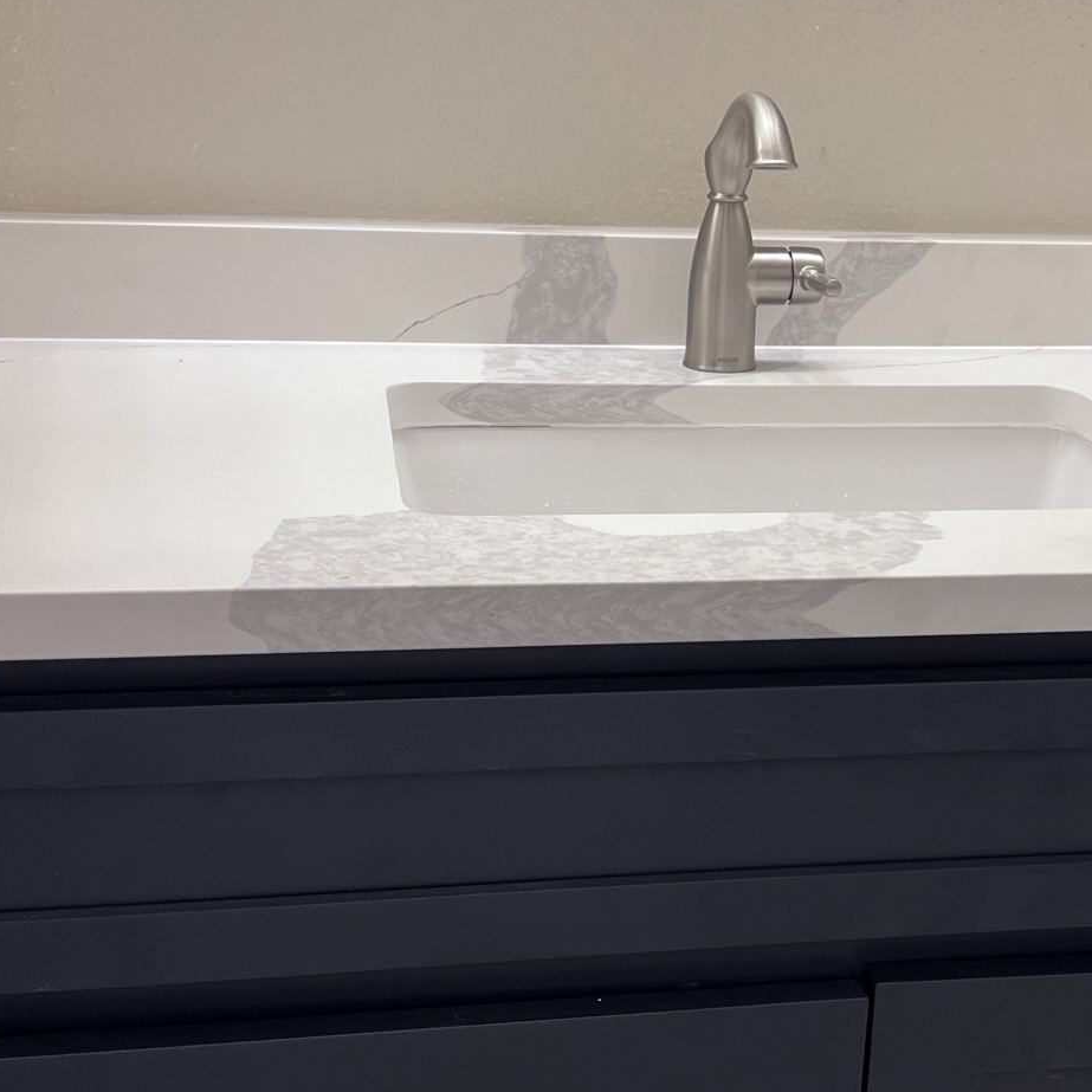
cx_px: 724
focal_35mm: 51
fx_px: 1820
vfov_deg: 33.3
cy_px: 629
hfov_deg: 33.1
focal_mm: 5.7
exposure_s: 1/120
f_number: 1.5
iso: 125
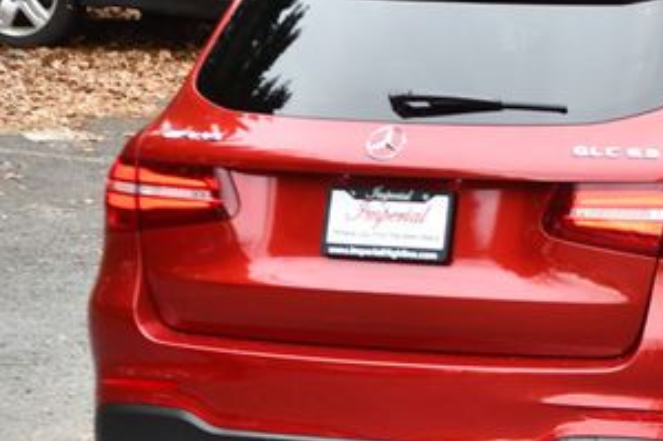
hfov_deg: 9.1
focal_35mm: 225
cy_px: 224
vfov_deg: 6.1
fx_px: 4141
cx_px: 674
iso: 500
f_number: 4.5
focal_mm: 70
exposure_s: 1/250
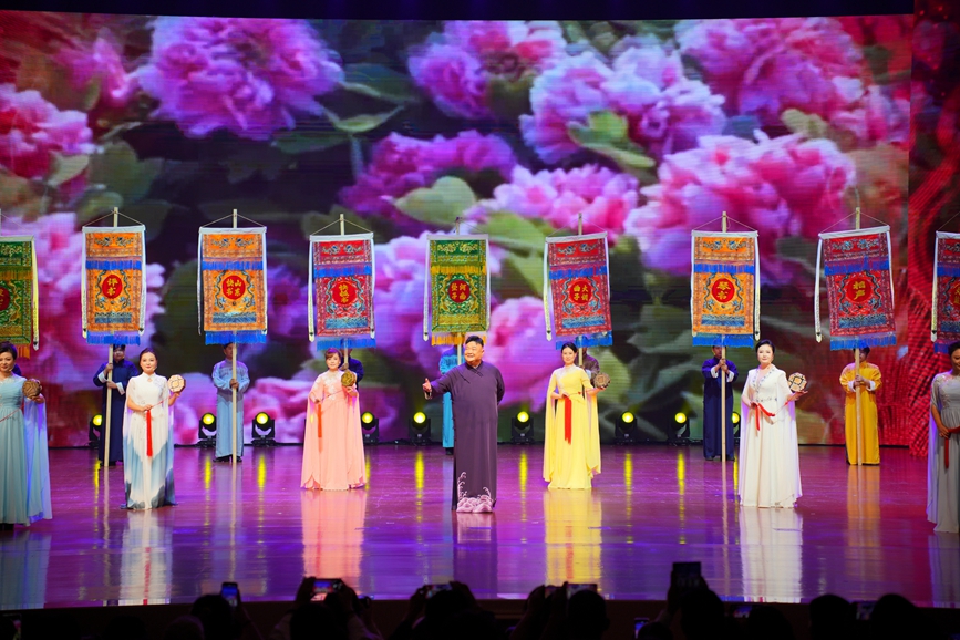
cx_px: 480
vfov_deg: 18.2
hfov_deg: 27.0
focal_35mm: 75
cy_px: 320
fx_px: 2000
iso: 100
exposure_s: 1/125
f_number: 2.8
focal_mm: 75
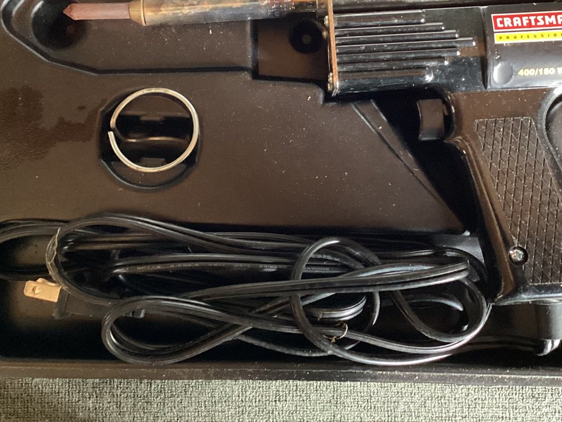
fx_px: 812
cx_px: 309
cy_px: 111
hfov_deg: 38.1
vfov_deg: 28.7
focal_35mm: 50
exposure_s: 1/33
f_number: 2.4
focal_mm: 3.3
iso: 320
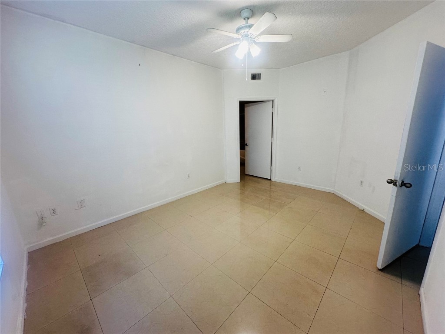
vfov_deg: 85.7
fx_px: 180
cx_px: 222
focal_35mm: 14
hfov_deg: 102.1
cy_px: 167
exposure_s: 1/120
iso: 125
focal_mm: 2.22
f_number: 2.2
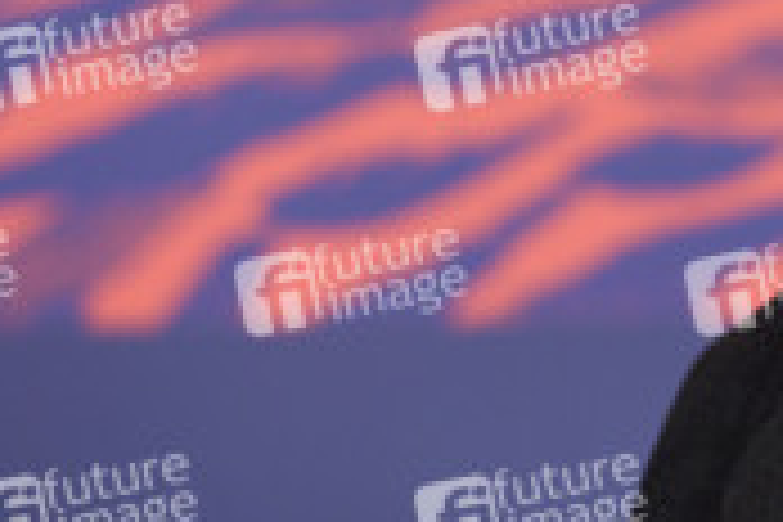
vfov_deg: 3.4
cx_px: 862
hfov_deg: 5.1
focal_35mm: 402
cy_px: -54
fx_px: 8743
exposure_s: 1/200
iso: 1250
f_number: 4
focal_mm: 155
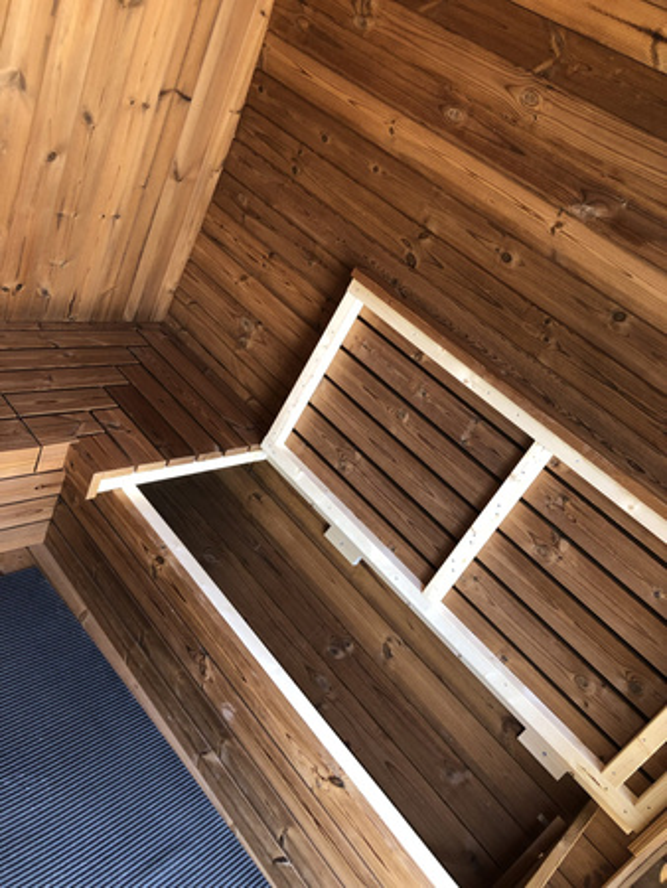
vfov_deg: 63.4
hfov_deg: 49.8
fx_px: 719
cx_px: 334
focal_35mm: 28
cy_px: 444
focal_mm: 3.99
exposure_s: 1/24
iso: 40
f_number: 1.8
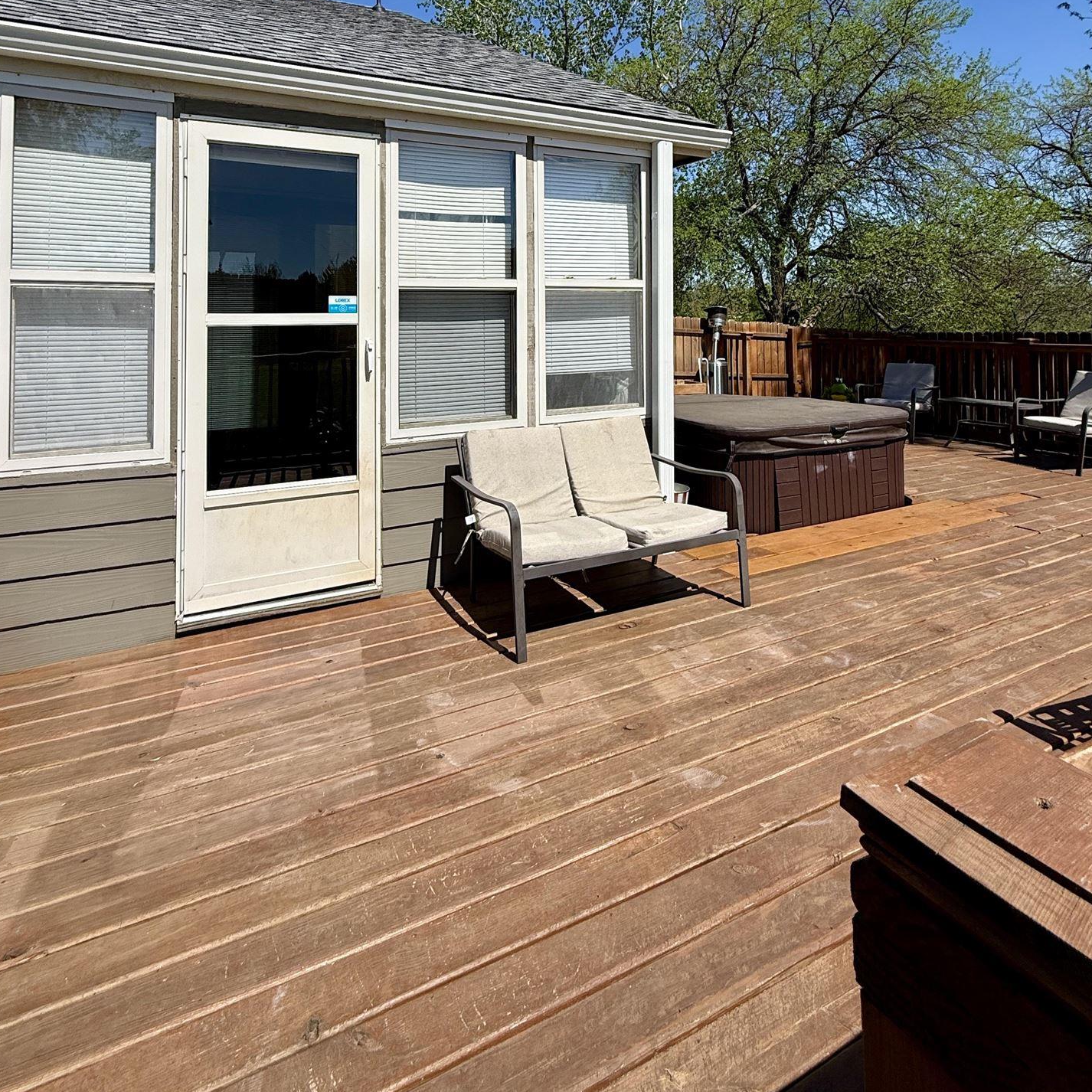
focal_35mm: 20
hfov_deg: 74.8
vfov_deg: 70.7
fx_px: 714
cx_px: 518
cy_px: 297
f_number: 2.2
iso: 50
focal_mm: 2.22
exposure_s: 1/3891
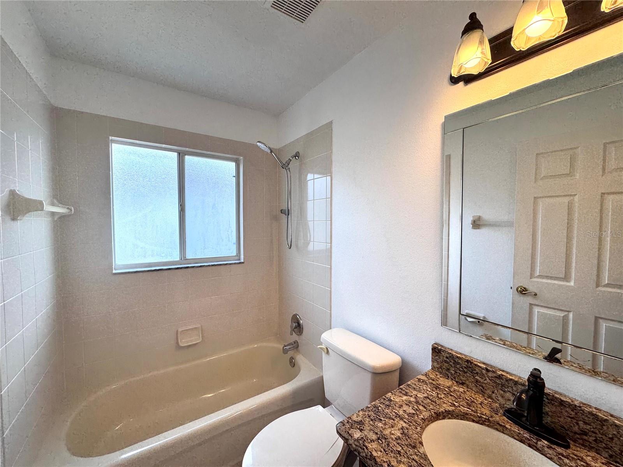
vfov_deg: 85.7
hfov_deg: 102.1
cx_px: 312
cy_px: 234
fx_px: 252
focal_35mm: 14
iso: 50
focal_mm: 2.22
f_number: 2.2
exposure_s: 1/120
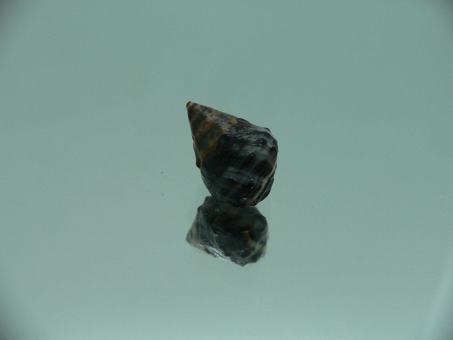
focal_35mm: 35
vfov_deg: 40.7
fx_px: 458
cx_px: 226
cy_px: 170
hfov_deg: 52.6
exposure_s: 1/80
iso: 80
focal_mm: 4.6
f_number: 2.8
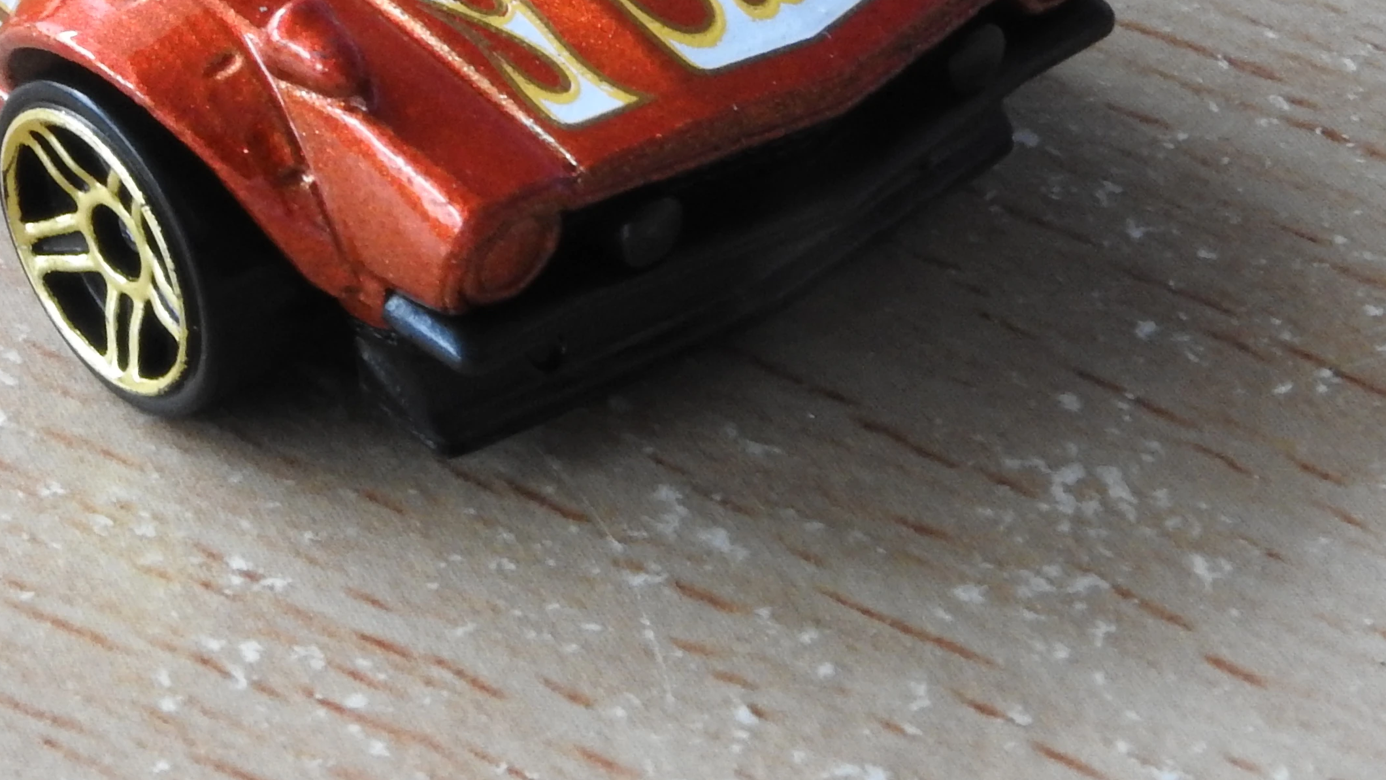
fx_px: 5219
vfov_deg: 8.5
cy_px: -132
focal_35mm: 142
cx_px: 91
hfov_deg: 14.9
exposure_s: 1/13
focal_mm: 10.7
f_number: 7.6
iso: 400
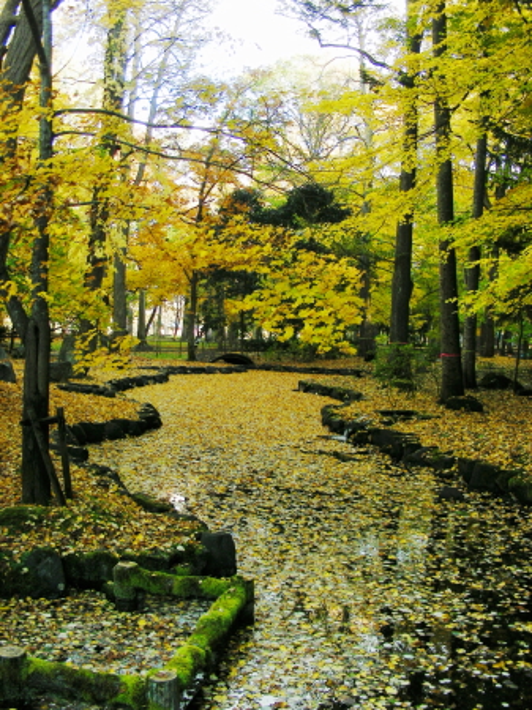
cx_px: 266
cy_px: 355
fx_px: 779
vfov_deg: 49.0
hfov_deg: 37.7
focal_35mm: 38
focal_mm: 6.3
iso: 50
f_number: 3.5
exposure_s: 1/53.5
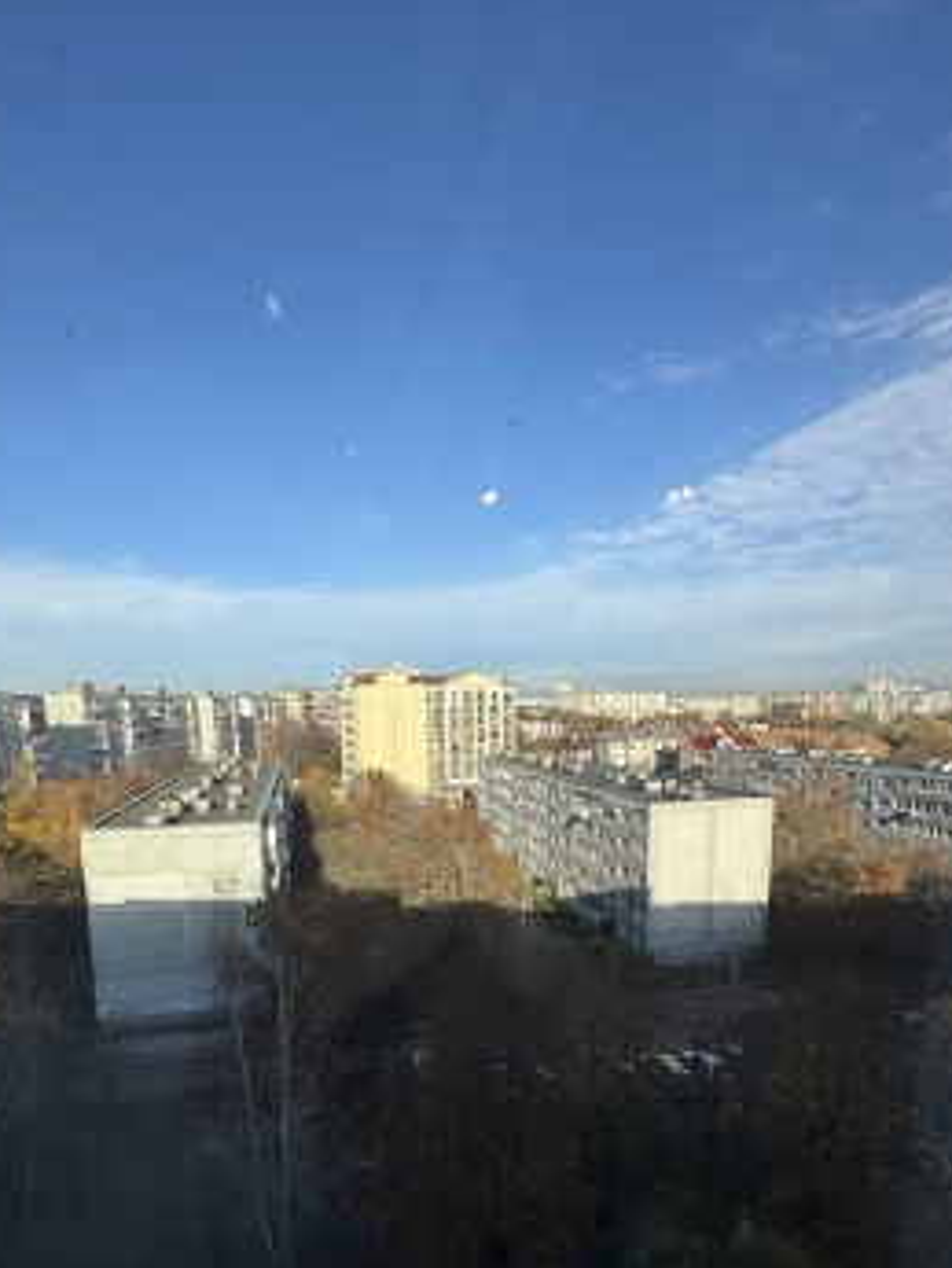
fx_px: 696
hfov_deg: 68.7
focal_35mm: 19
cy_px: 816
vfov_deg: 82.5
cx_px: 476
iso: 50
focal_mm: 2.22
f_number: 2.2
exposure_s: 1/1506
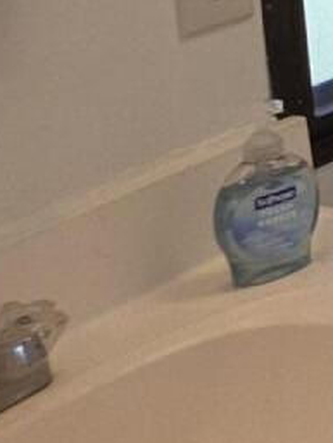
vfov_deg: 17.1
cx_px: 1215
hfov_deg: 8.9
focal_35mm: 101
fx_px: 1294
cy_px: -265
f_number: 1.9
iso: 32
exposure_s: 1/60
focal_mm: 2.2
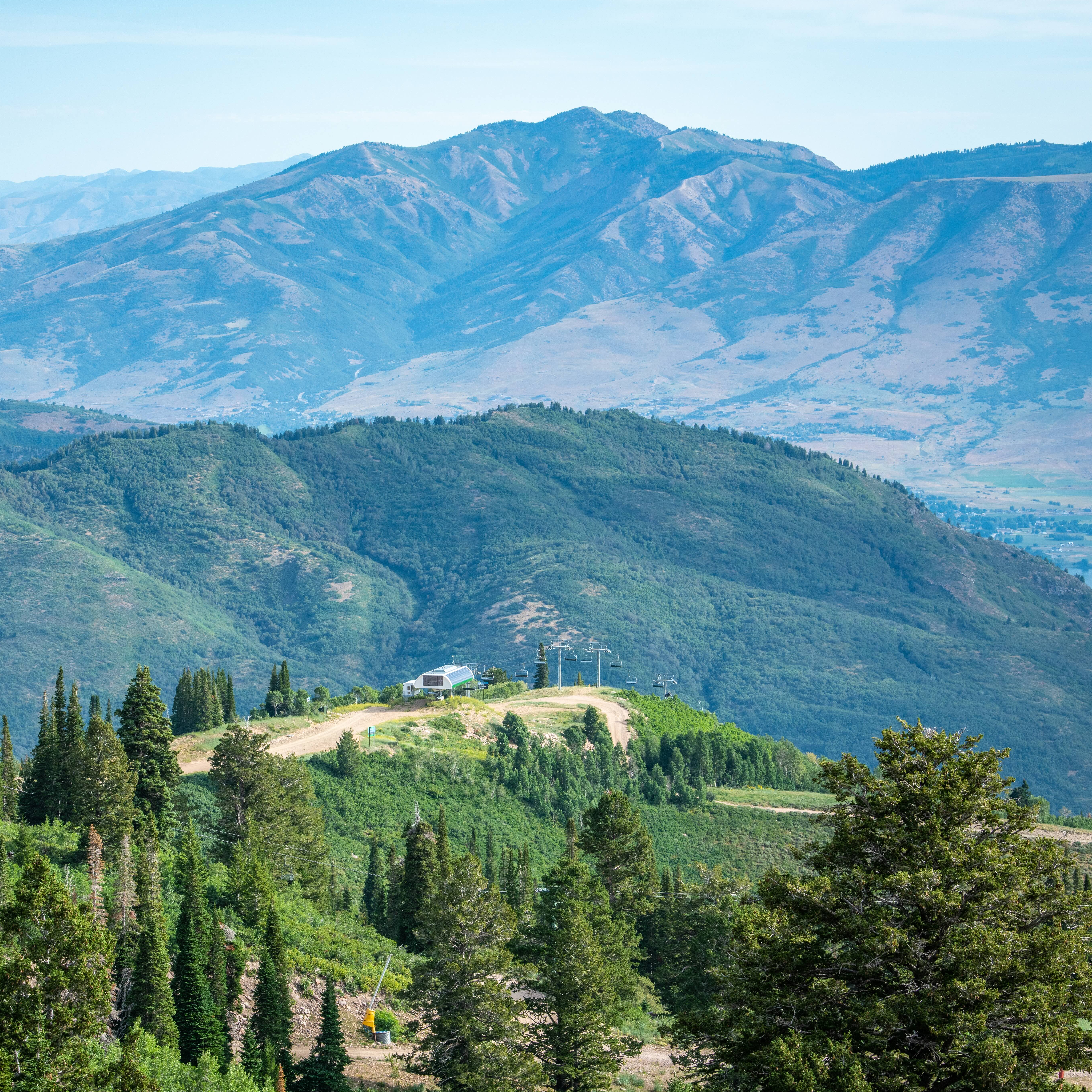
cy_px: 544
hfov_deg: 14.3
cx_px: 376
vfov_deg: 14.3
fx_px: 4354
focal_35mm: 122
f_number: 9
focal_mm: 95
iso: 200
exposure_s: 1/500
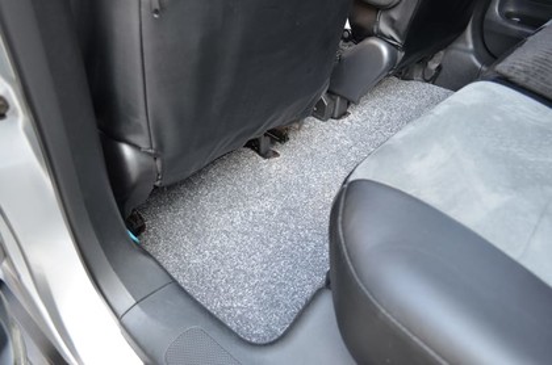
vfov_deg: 47.7
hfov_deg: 67.5
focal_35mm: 27
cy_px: 182
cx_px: 276
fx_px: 413
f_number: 3.5
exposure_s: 1/40
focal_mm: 18
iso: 800
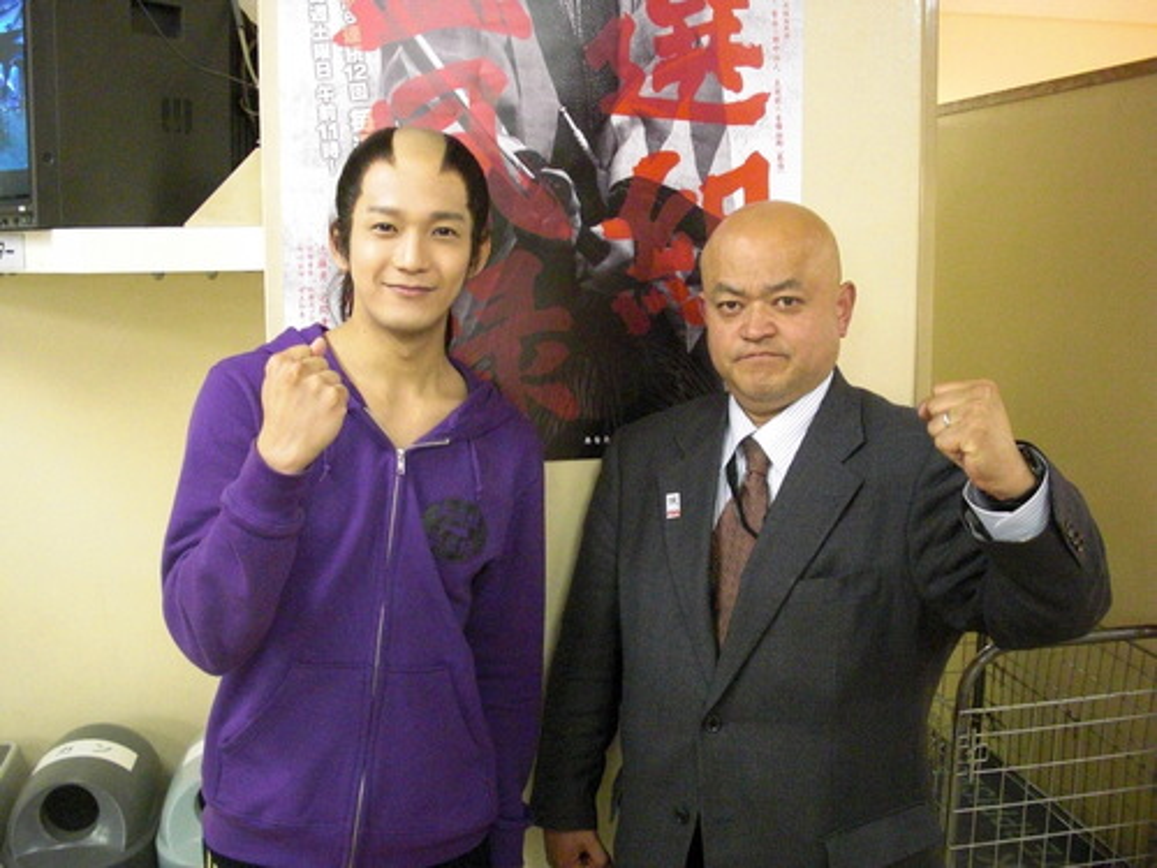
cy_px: 434
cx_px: 578
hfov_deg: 51.4
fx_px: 1203
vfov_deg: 39.7
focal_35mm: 36
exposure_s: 1/50
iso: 800
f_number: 2.8
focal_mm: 6.3
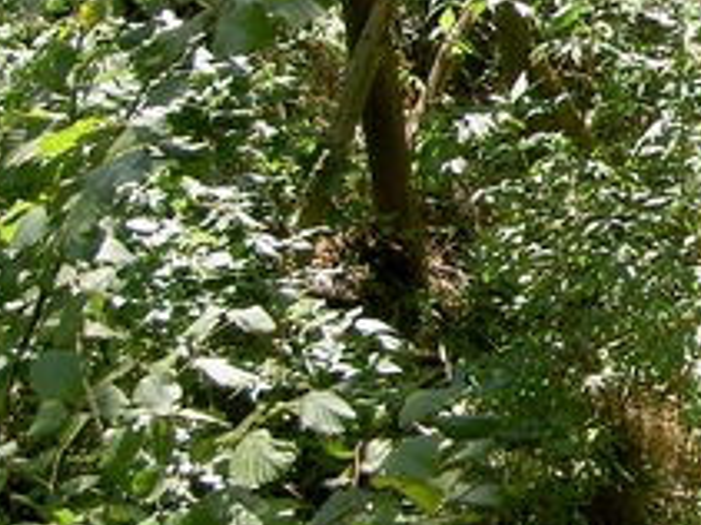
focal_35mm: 111
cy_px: 206
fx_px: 2247
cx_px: 950
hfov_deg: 16.6
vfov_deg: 13.3
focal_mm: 8
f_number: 2.8
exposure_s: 1/200
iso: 100
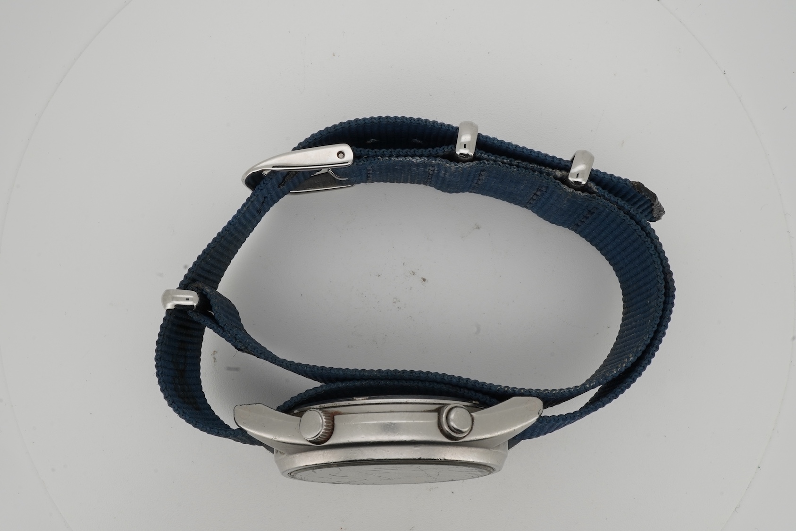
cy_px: 266
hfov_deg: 43.6
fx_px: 995
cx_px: 398
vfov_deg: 29.9
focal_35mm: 45
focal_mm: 30
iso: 320
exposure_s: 1/125
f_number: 22
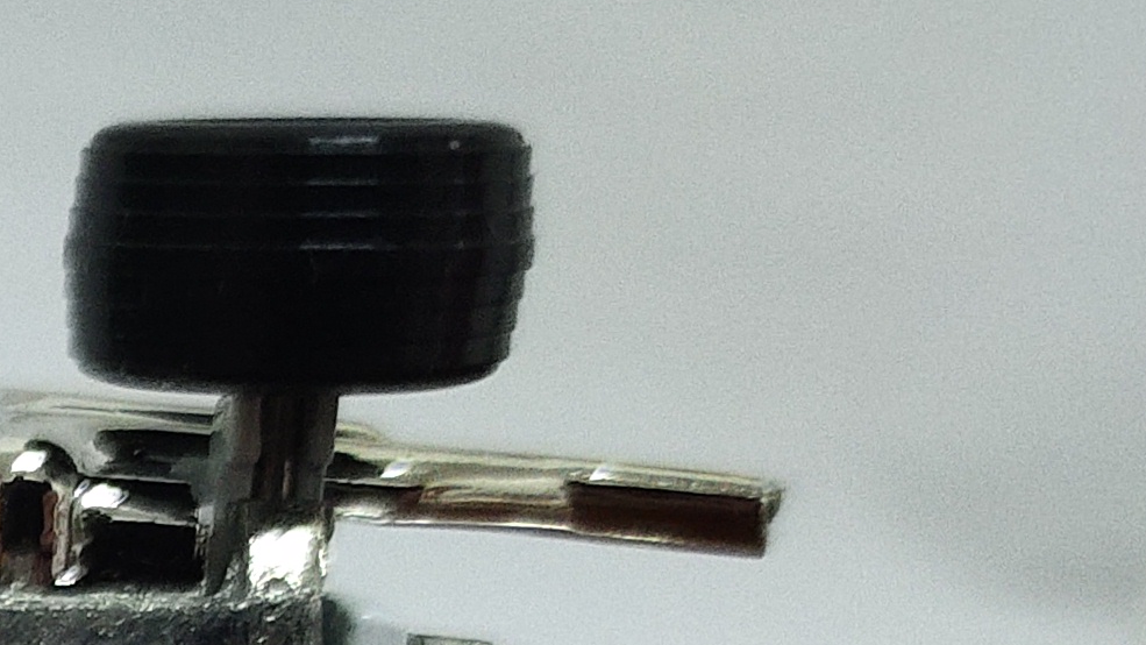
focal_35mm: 115
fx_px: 3494
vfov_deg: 9.6
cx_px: -717
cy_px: 1431
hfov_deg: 16.5
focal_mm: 4.74
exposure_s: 1/50
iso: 918
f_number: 1.79
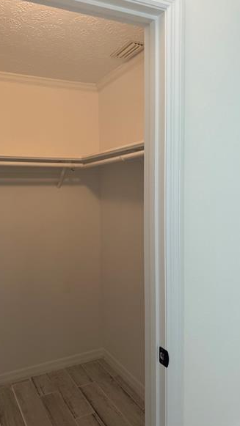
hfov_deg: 42.5
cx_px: 87
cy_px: 208
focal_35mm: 27
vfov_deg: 69.8
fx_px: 305
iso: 200
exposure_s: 1/60
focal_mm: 6.76
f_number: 1.78
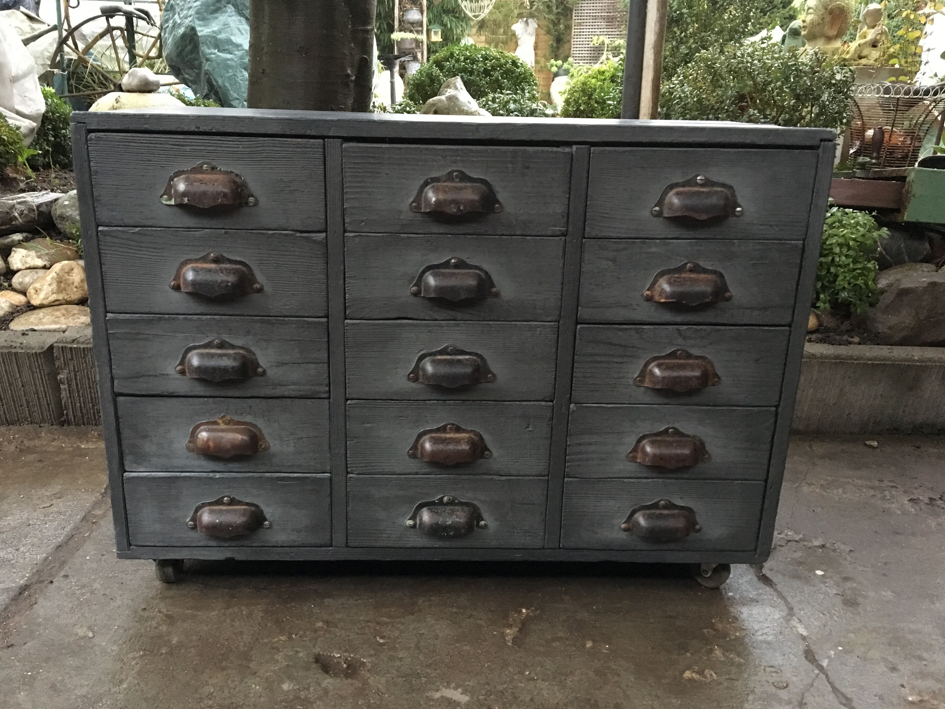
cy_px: 351
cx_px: 459
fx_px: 819
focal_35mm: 30
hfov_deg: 60.0
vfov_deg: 46.8
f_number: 2.2
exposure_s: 1/17
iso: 250
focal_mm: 4.15
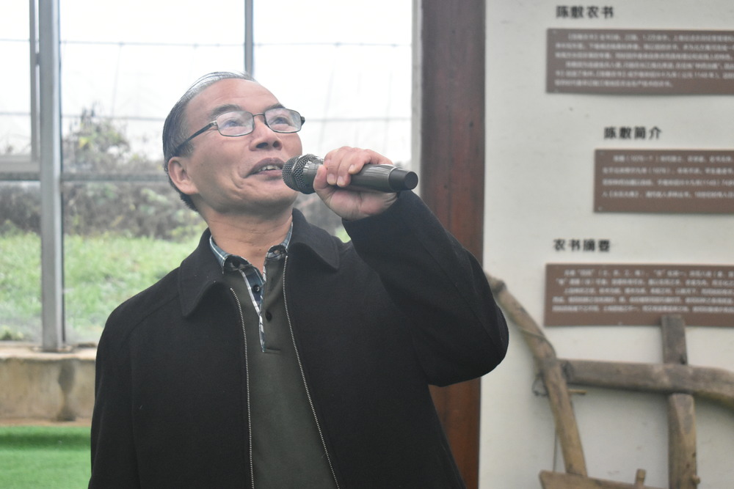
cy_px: 244
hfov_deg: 29.9
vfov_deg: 20.2
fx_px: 1376
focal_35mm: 68
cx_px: 367
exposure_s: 1/250
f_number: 5
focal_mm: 45
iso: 3200
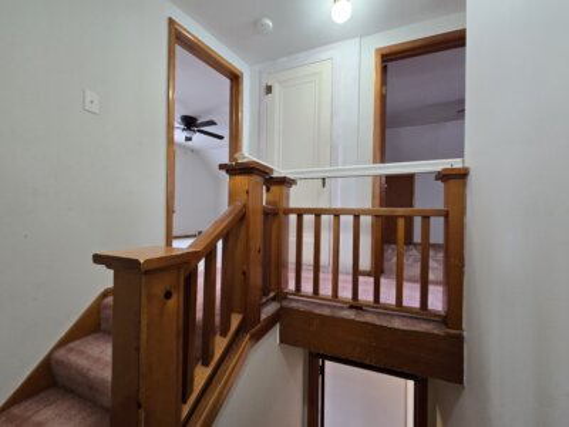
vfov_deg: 89.9
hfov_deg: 106.2
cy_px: 214
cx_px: 284
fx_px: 214
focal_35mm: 13
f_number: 2.2
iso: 320
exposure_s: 1/60
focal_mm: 2.2
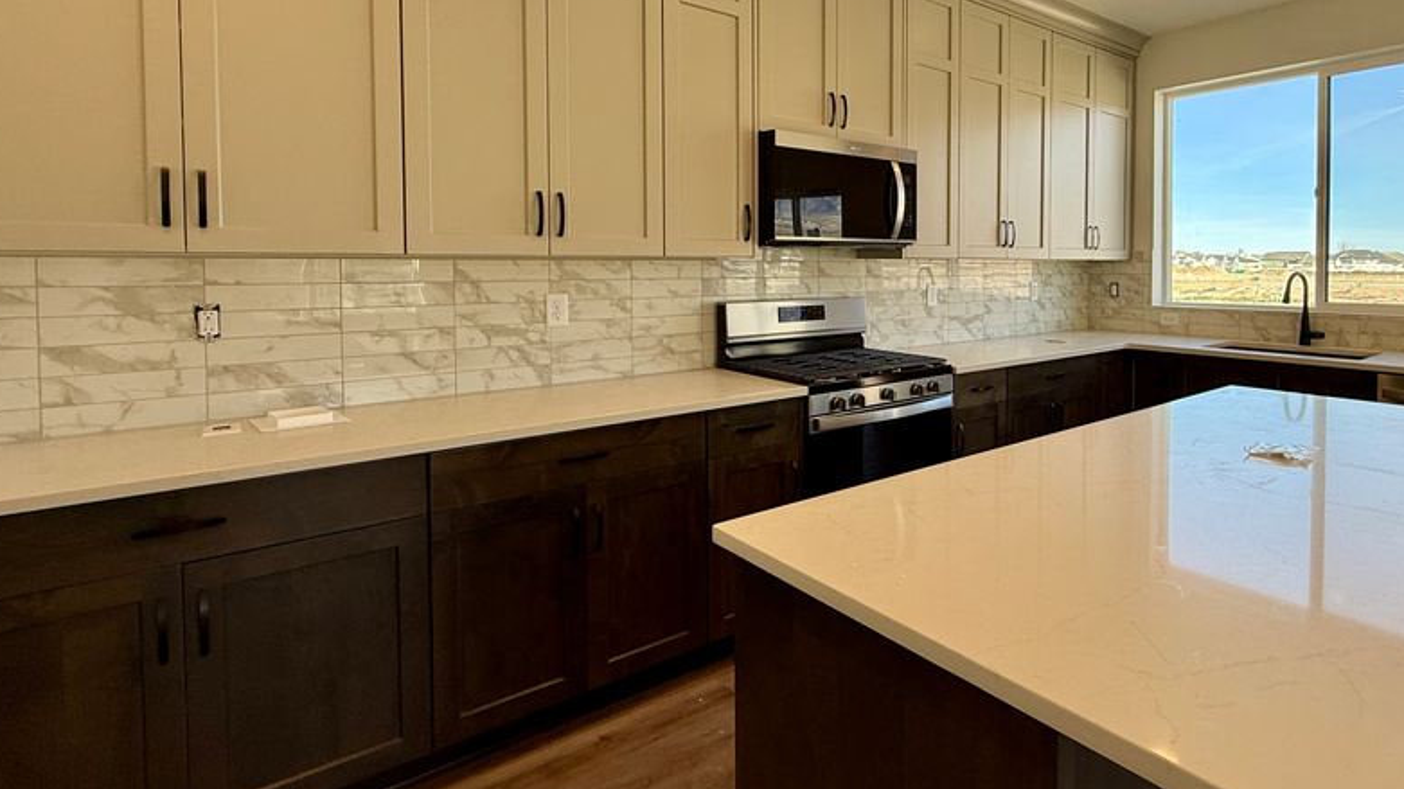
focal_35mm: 20
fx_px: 744
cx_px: 893
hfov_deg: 84.6
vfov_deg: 55.1
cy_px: 288
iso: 64
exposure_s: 1/176
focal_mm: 2.22
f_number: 2.2
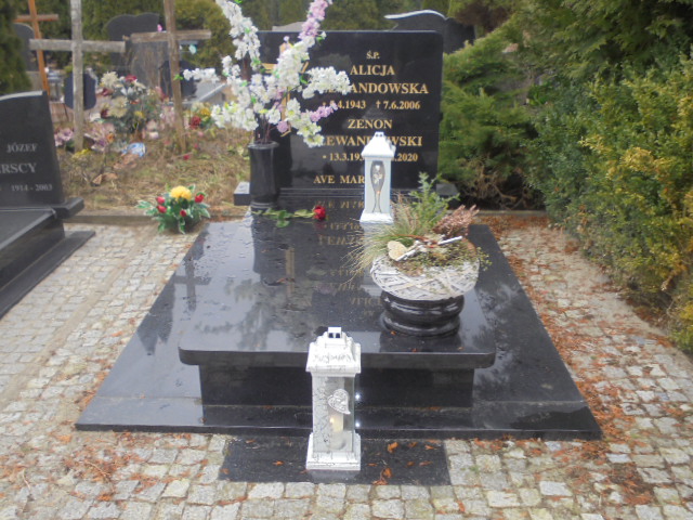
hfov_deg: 54.0
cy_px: 260
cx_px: 346
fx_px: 681
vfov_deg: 41.8
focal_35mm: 34
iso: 100
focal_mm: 6.1
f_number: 4
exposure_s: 1/50
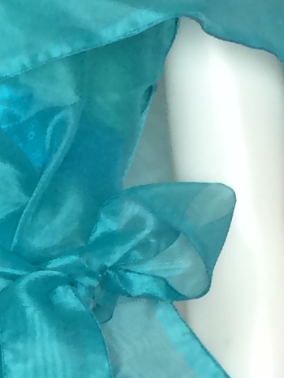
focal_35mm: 203
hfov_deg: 7.0
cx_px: -300
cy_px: 463
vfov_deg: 9.6
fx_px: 2219
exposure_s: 1/30
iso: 50
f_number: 2.2
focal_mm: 4.15
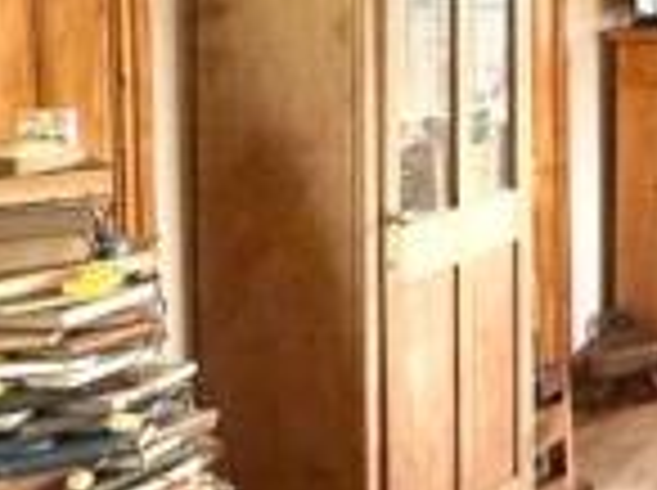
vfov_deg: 25.2
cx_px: 1123
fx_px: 1061
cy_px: 43
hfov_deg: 22.9
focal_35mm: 56
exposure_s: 1/99
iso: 80
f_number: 2.2
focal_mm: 2.22
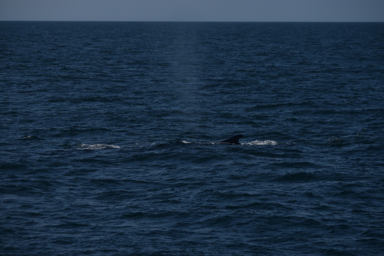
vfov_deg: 7.0
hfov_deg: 10.5
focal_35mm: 195
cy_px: 128
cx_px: 192
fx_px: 2080
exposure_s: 1/4000
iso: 200
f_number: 7.1
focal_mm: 130
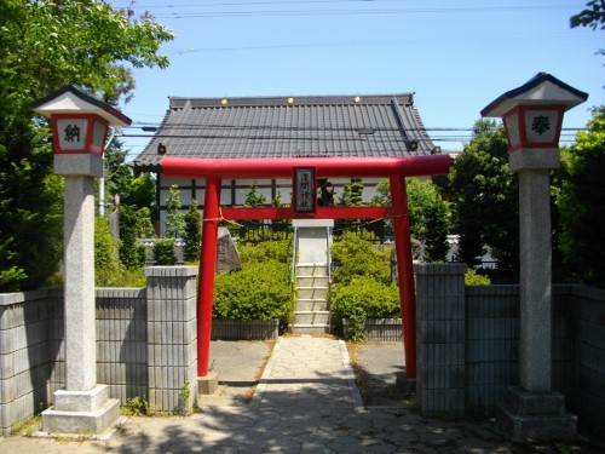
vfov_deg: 44.2
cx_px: 302
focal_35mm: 32
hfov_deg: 56.8
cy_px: 227
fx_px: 559
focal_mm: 5.7
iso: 100
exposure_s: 1/800
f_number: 2.9
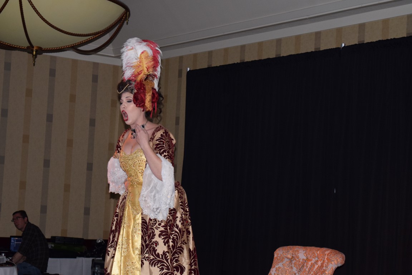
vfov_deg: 16.6
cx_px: 206
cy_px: 138
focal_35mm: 82
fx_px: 944
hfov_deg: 24.6
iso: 1600
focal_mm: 55
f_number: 5.6
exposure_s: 1/60
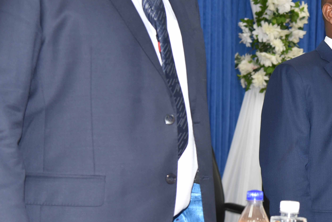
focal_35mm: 107
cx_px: 336
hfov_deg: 18.6
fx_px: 987
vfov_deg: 12.8
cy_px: 52
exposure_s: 1/80
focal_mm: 50
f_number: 4.5
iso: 800
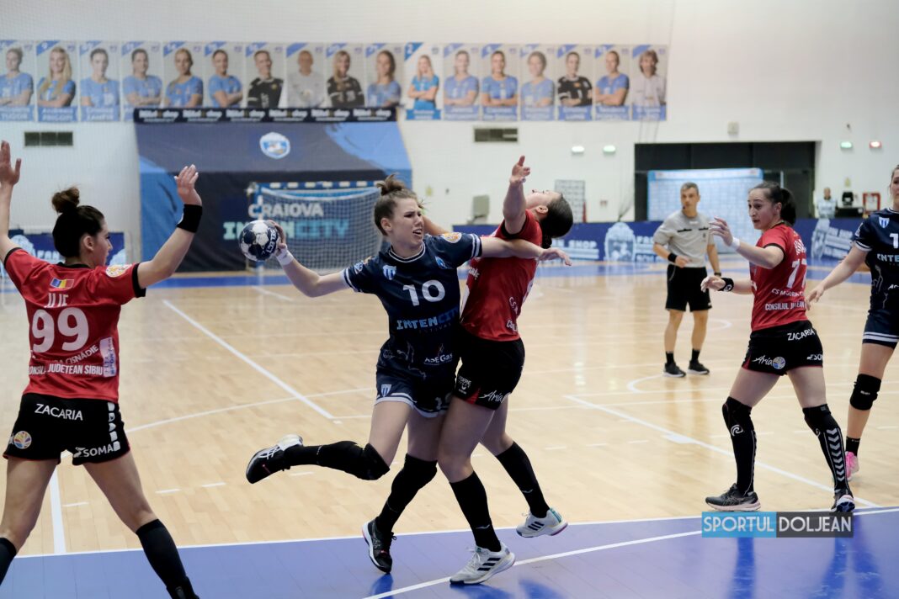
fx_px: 1873
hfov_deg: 27.0
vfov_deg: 18.2
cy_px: 300
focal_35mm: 75
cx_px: 450
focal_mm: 50
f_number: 2.5
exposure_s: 1/1000
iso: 4000
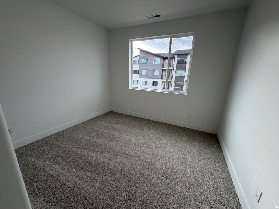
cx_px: 140
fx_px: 113
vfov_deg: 85.7
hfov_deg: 102.1
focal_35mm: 14
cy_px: 104
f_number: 2.2
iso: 40
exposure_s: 1/120
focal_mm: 2.22
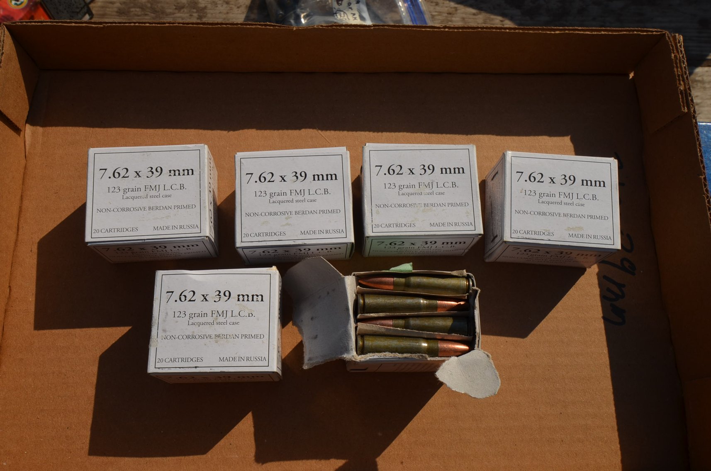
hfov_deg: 57.3
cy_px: 236
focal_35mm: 33
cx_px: 356
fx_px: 650
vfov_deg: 39.8
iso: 100
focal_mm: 22
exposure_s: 1/200
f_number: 16
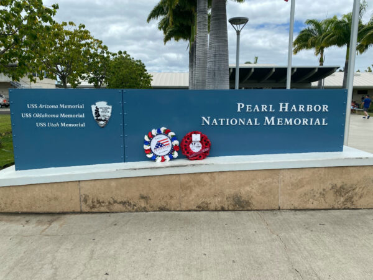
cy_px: 140
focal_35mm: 26
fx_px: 280
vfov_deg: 53.1
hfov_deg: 67.3
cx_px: 186
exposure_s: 1/2688
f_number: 1.8
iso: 32
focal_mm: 4.25
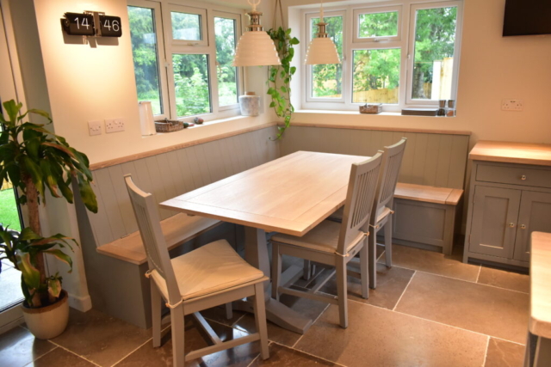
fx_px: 413
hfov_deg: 67.4
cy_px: 184
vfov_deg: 48.0
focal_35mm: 27
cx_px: 276
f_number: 3.5
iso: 1400
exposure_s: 1/60
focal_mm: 18
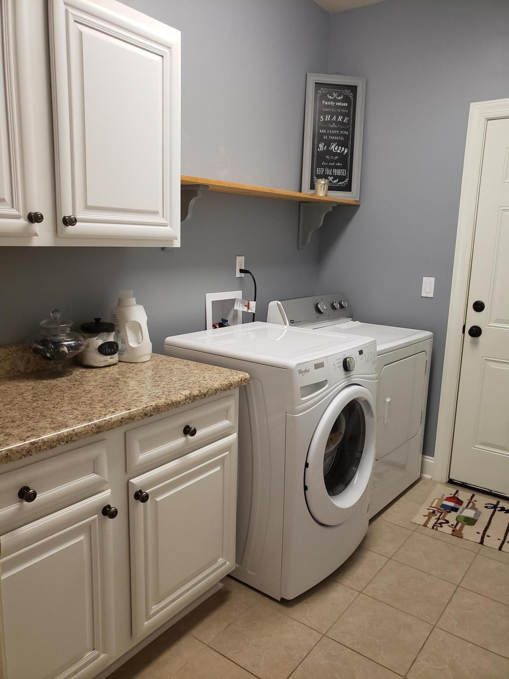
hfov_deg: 53.1
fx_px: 510
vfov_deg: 67.3
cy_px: 340
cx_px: 254
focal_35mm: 26
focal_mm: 4.3
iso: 320
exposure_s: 1/60
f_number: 1.5
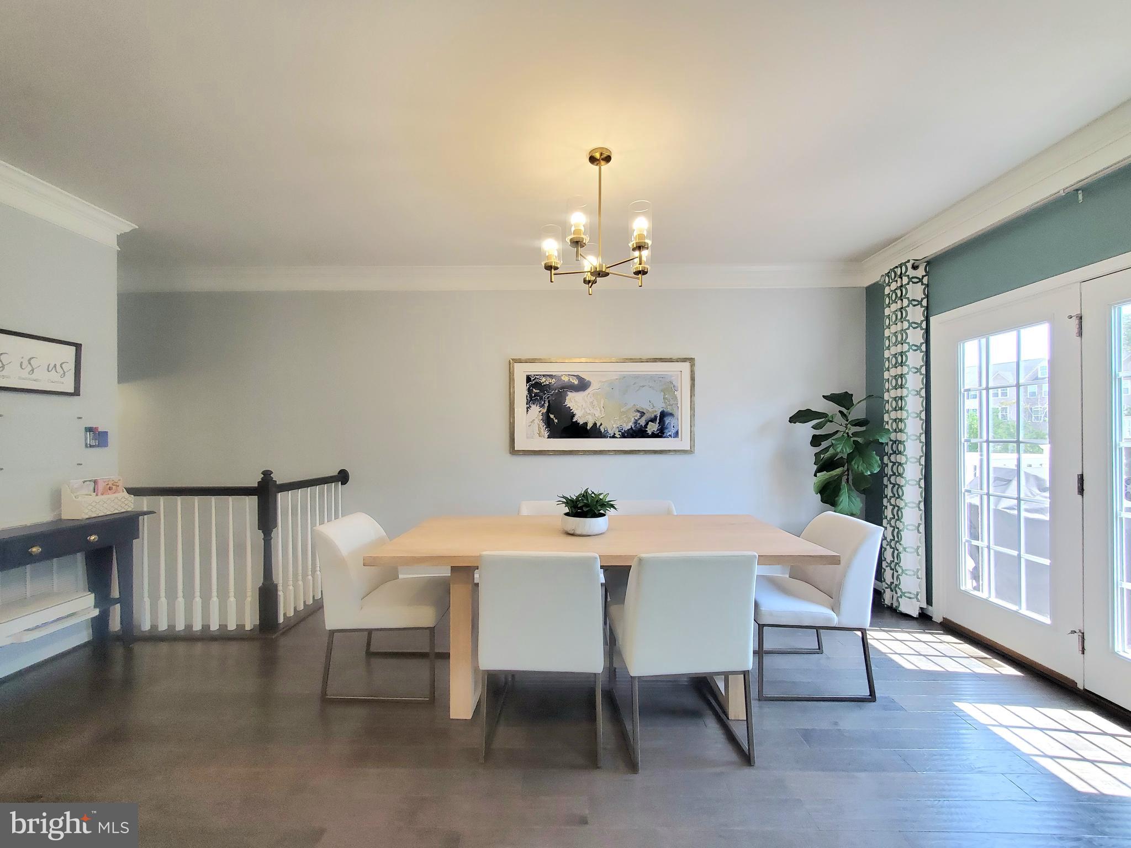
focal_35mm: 13
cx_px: 566
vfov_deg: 89.9
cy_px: 424
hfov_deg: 106.2
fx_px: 425
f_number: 2.2
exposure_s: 1/60.2
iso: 100
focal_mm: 1.8
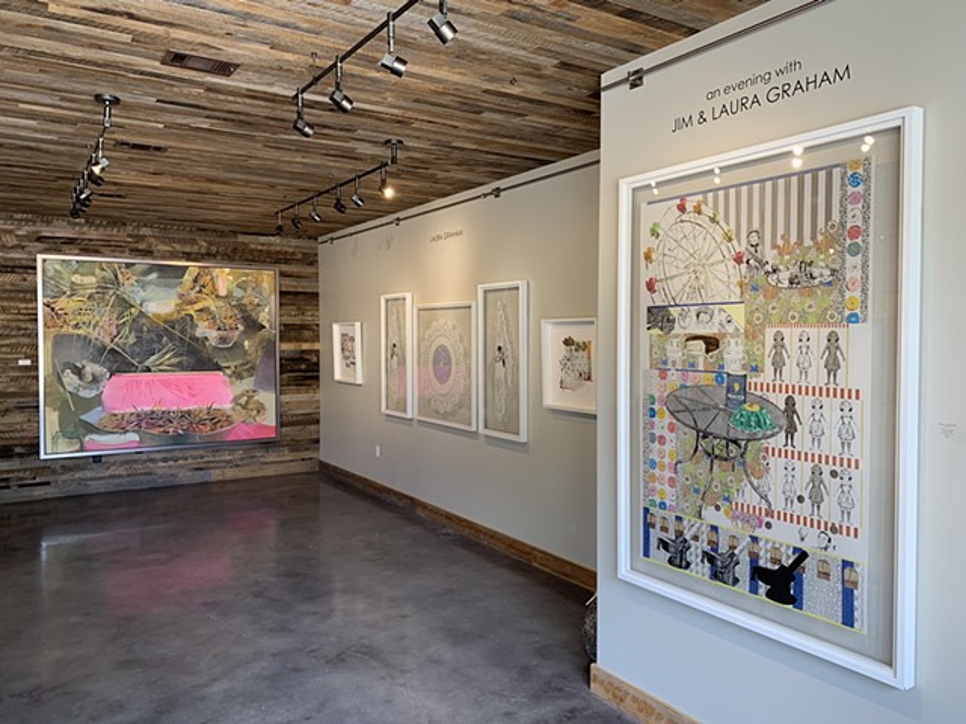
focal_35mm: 26
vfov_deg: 53.1
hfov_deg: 67.3
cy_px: 362
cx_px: 483
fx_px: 726
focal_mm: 4.2
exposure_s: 1/120
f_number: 1.8
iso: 64
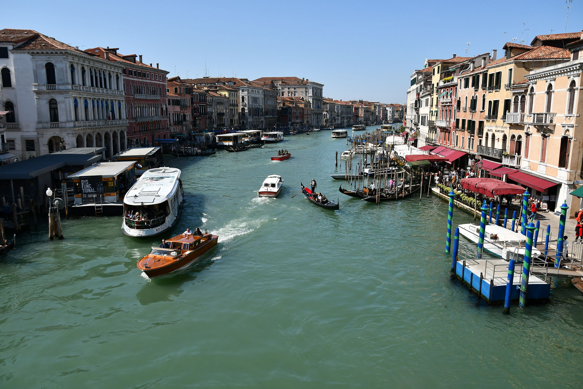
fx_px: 405
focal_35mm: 25
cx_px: 292
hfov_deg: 71.5
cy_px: 194
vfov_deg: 51.3
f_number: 4.5
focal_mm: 17
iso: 320
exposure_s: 1/4000
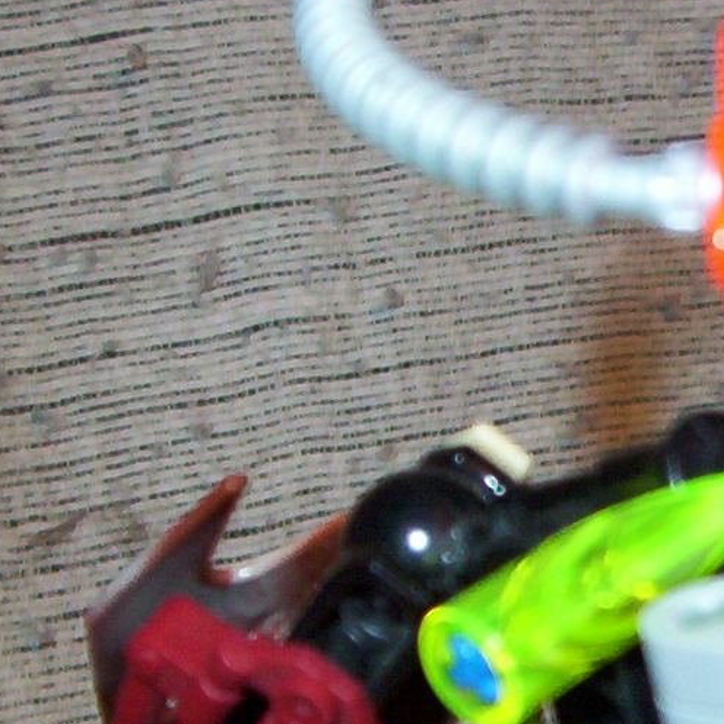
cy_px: 639
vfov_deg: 16.4
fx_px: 2485
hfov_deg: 15.9
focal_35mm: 105
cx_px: 877
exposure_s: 1/30
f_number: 2.76
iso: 140
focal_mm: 5.54
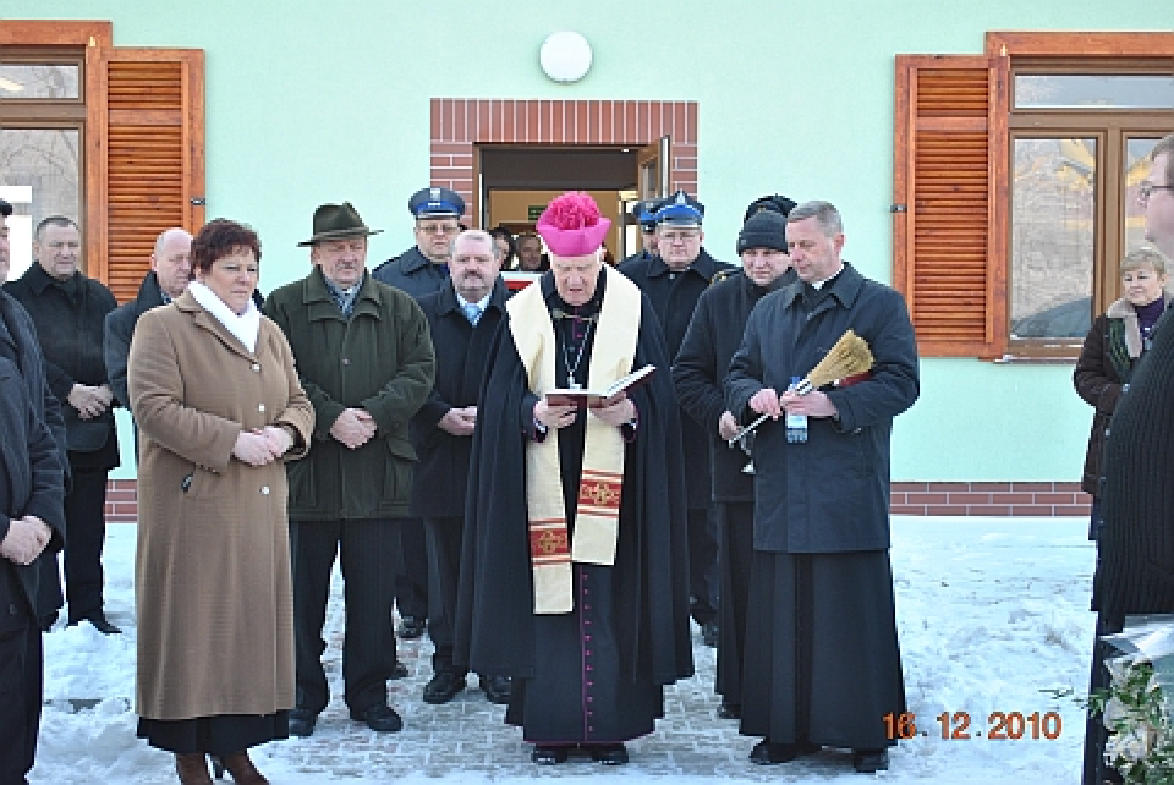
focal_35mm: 60
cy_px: 392
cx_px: 587
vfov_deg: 22.7
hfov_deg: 33.4
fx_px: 1958
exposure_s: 1/125
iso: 200
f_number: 5.3
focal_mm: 40
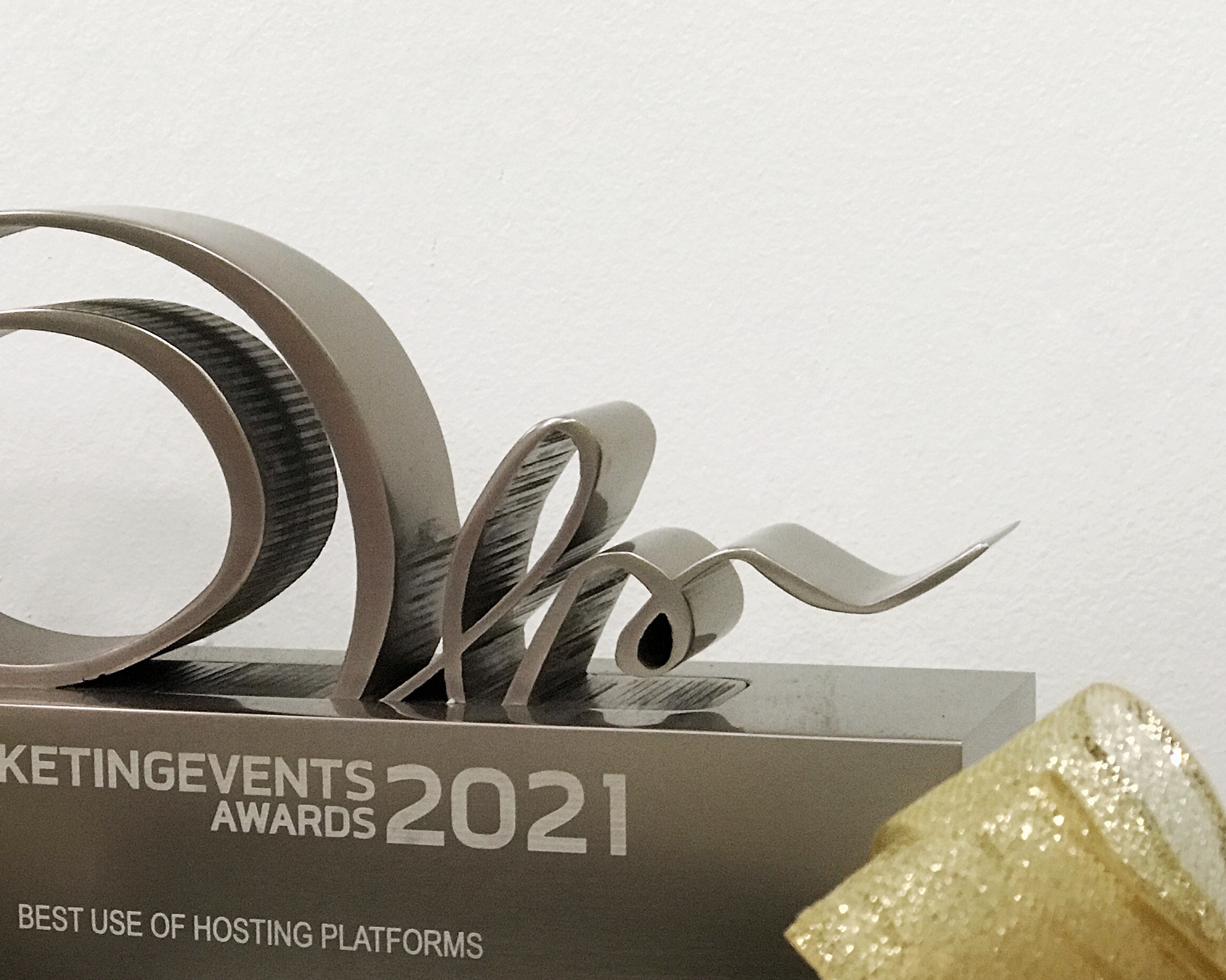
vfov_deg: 15.9
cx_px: 248
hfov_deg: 19.6
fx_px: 3519
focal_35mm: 97
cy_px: 501
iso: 250
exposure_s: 1/50
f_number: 2.8
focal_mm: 6.6
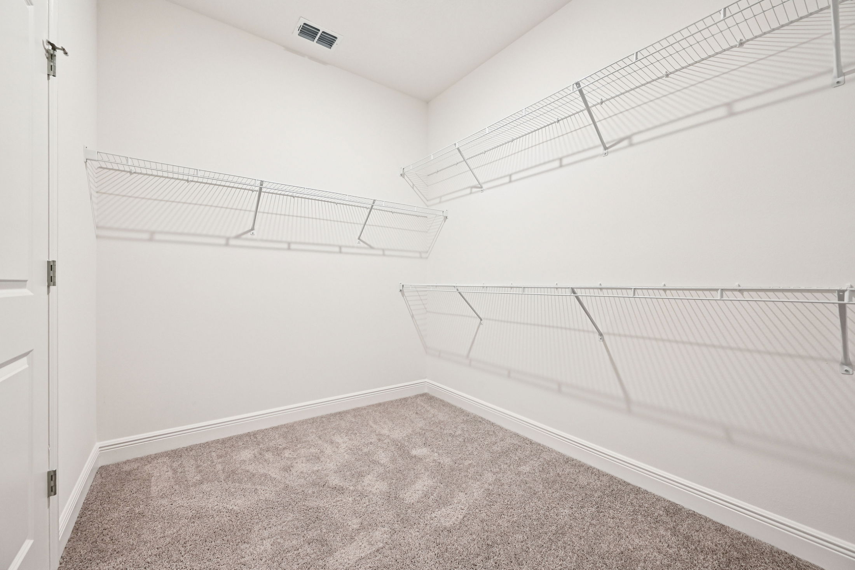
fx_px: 332
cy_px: 285
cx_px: 428
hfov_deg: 104.3
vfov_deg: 81.2
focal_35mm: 14
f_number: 8
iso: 1000
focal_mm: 14
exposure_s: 1/15
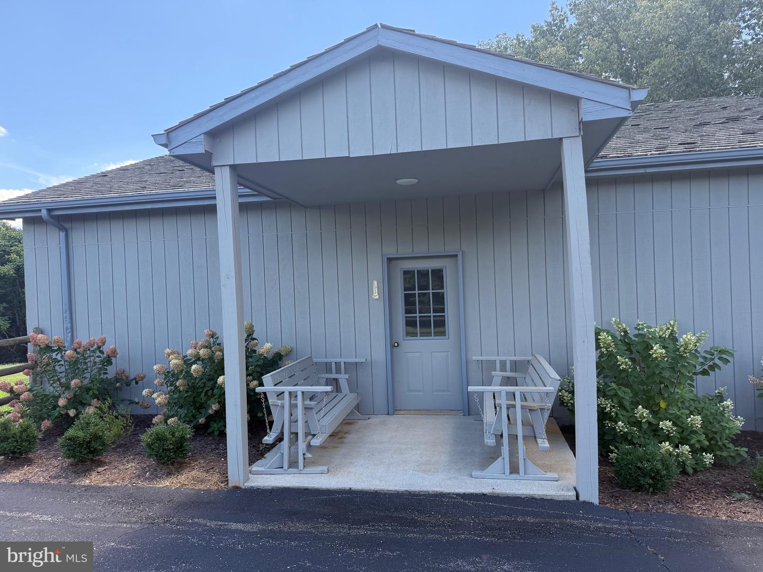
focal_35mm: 24
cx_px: 382
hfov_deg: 71.6
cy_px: 286
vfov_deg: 56.8
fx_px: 529
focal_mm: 6.76
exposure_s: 1/735
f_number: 1.78
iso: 100
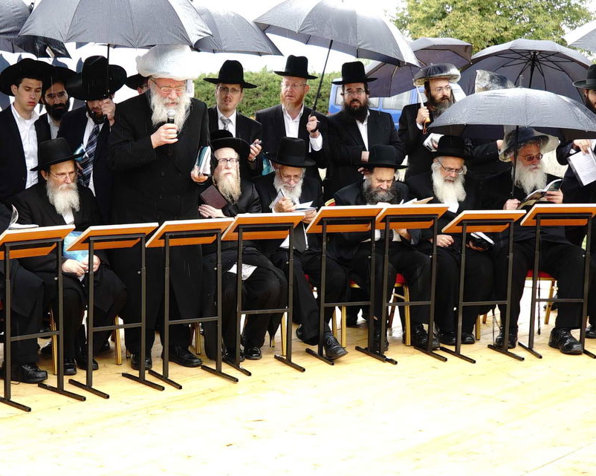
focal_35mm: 59
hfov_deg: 31.6
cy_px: 281
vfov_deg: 25.8
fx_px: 1040
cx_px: 171
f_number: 4
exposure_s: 1/160
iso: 250
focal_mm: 24
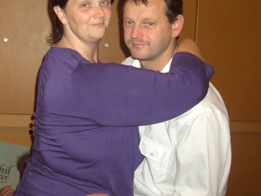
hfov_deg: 28.9
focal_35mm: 67
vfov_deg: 21.9
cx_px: 129
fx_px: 506
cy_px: 81
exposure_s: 1/50
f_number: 2.8
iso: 100
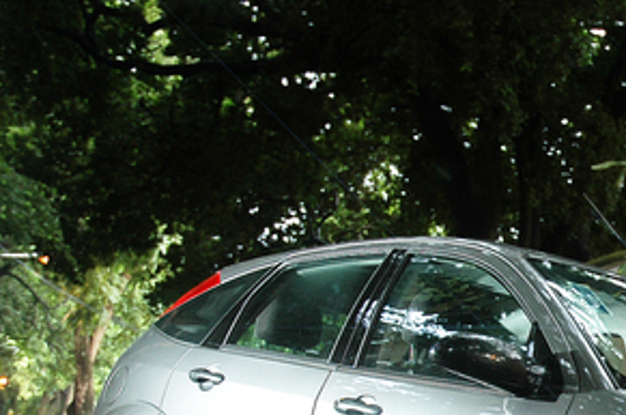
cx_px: 709
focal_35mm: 85
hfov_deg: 22.4
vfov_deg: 15.6
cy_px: 444
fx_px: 1478
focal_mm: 25
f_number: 4.5
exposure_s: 1/10
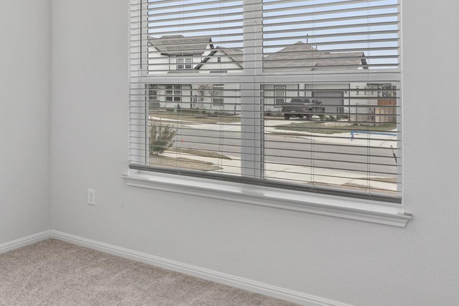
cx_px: 109
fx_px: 472
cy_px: 93
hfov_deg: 49.6
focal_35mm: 37
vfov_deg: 35.4
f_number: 8
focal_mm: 16
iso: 500
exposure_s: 1/13
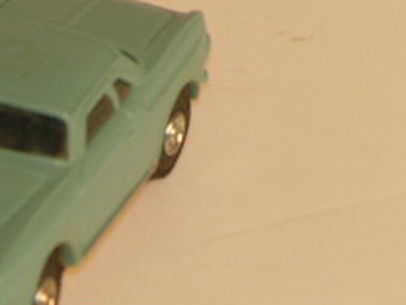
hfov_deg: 2.8
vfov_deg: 2.1
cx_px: -7
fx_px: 8198
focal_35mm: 699
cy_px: 220
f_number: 5.6
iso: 80
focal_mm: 41.4
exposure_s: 1/100
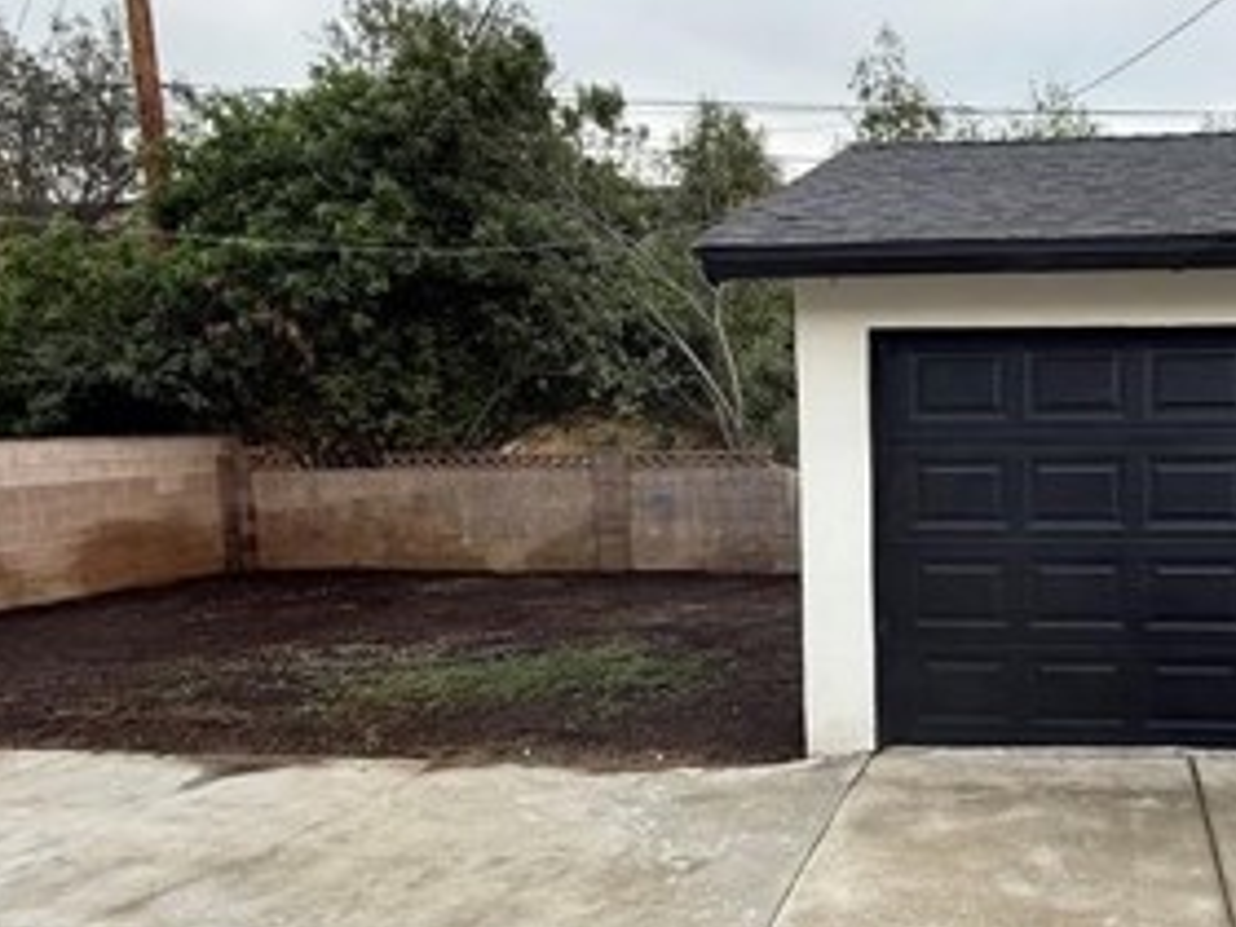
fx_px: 1143
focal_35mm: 32
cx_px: 953
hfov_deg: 53.7
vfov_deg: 43.9
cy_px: 561
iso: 50
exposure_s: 1/178
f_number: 2.2
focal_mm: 2.22
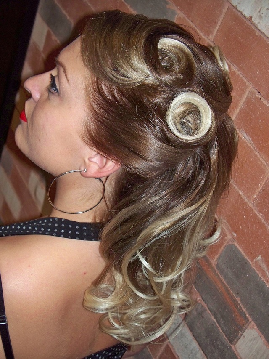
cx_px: 134
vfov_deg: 32.2
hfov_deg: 24.4
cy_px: 180
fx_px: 622
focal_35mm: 60
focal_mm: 12.89
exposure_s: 1/30
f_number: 3.1
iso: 200
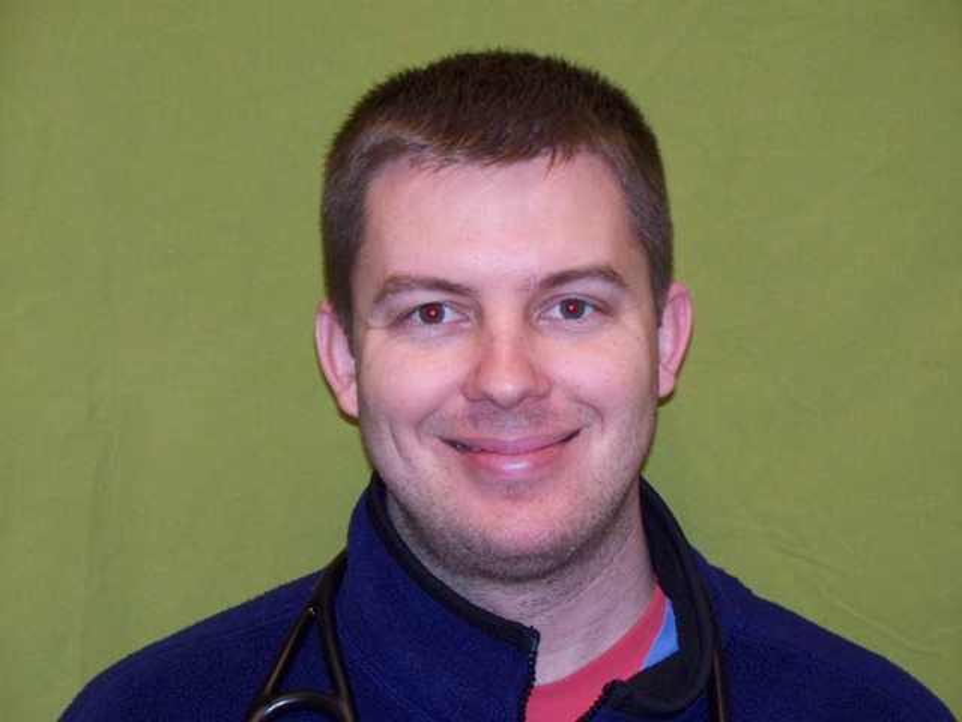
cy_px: 361
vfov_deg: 14.1
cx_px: 481
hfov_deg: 18.7
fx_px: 2918
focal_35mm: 105
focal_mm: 22.05
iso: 200
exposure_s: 1/50
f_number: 3.8
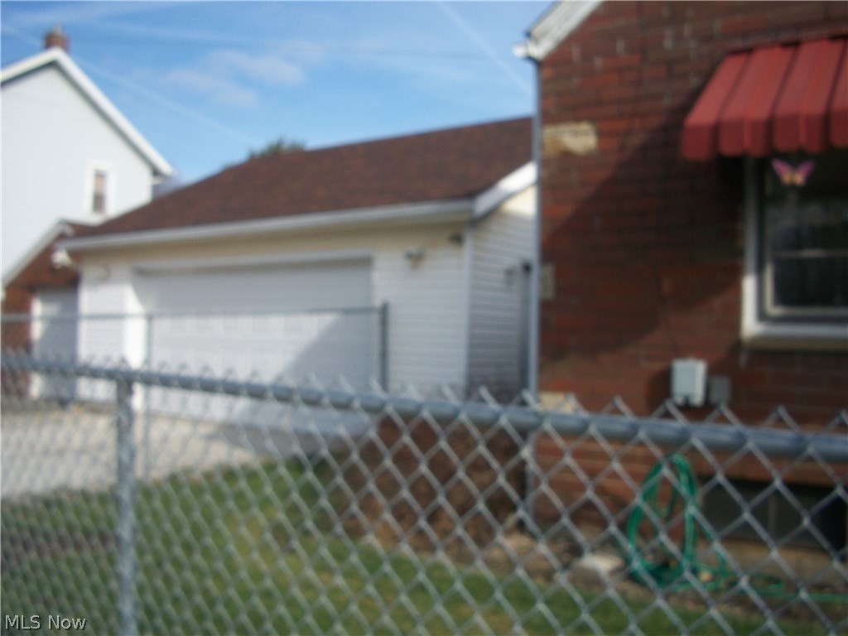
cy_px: 318
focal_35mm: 35
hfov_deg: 52.6
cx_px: 424
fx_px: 857
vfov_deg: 40.7
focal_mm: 6.3
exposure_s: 1/320
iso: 80
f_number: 5.6
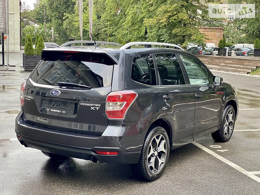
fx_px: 391
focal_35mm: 52
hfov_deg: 36.8
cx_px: 130
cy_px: 98
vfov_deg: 28.0
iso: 160
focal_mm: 6
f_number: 2
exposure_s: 1/122
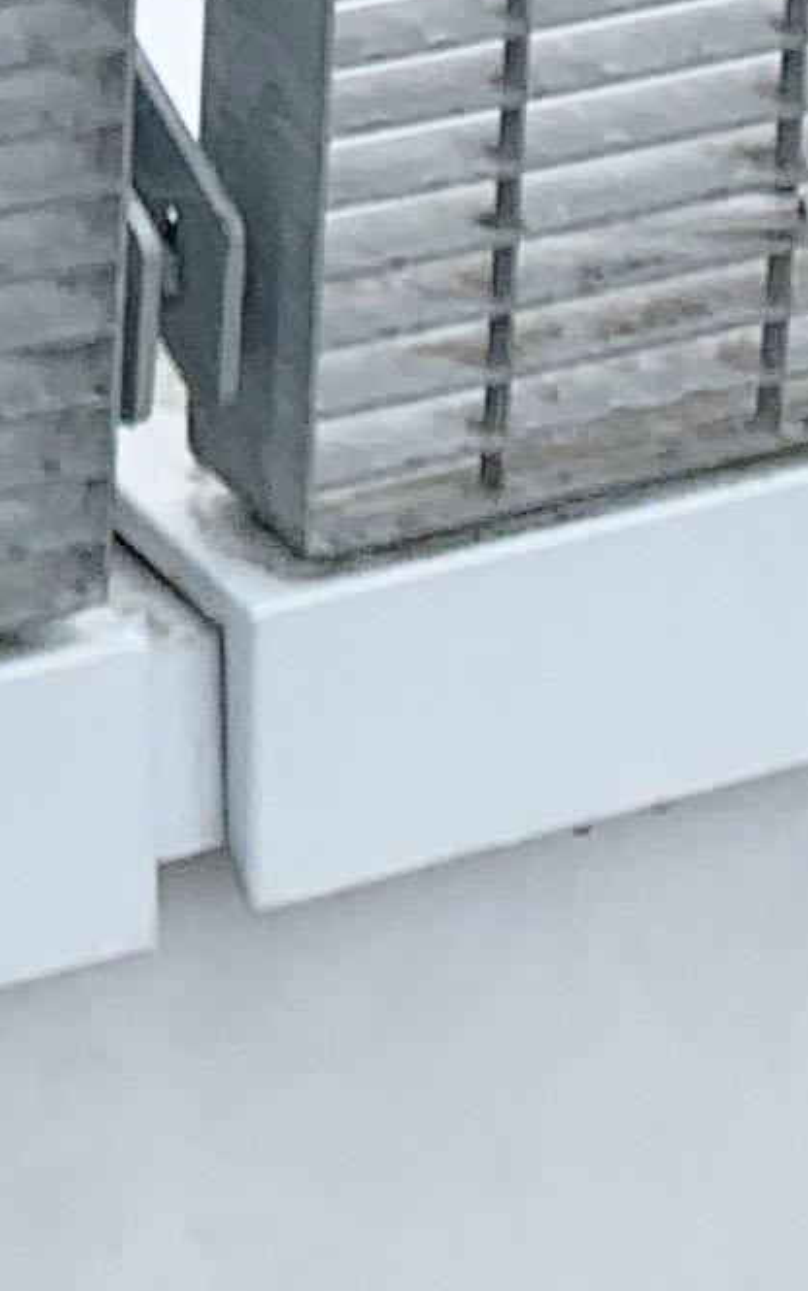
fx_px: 5880
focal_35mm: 167
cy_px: -1520
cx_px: -1307
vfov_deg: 11.1
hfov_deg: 7.3
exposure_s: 1/903
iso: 25
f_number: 1.8
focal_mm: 4.25
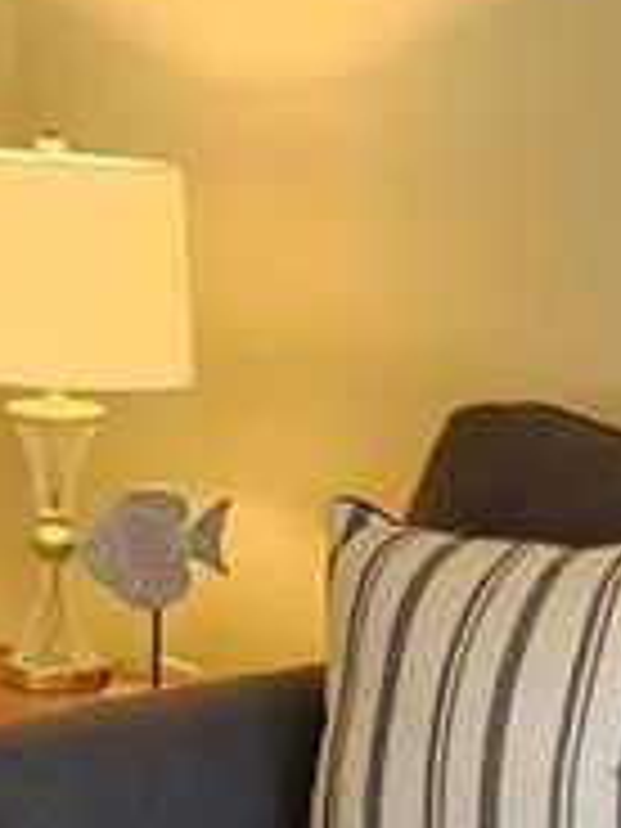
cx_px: 464
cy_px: 1048
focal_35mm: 150
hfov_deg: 9.9
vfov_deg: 12.8
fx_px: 3588
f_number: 1.8
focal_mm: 5.4
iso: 160
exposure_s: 1/120
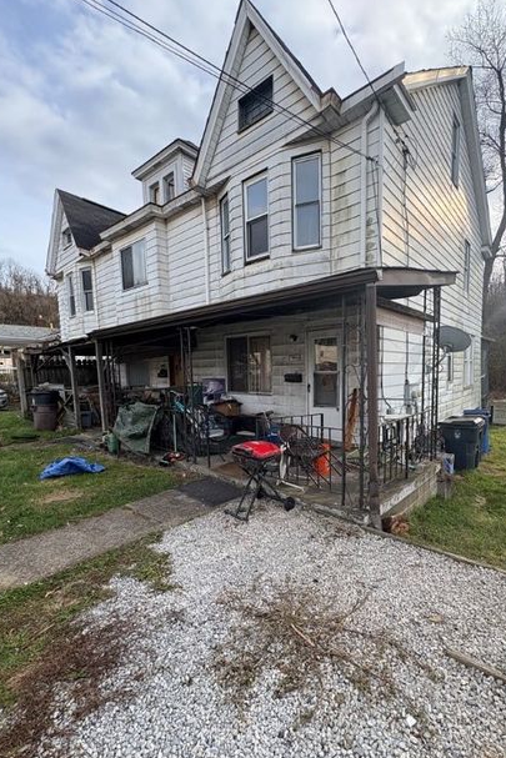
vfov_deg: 96.6
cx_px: 296
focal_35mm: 16
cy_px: 401
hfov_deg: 73.2
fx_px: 337
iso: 64
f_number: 2.2
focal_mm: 2.22
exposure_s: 1/687
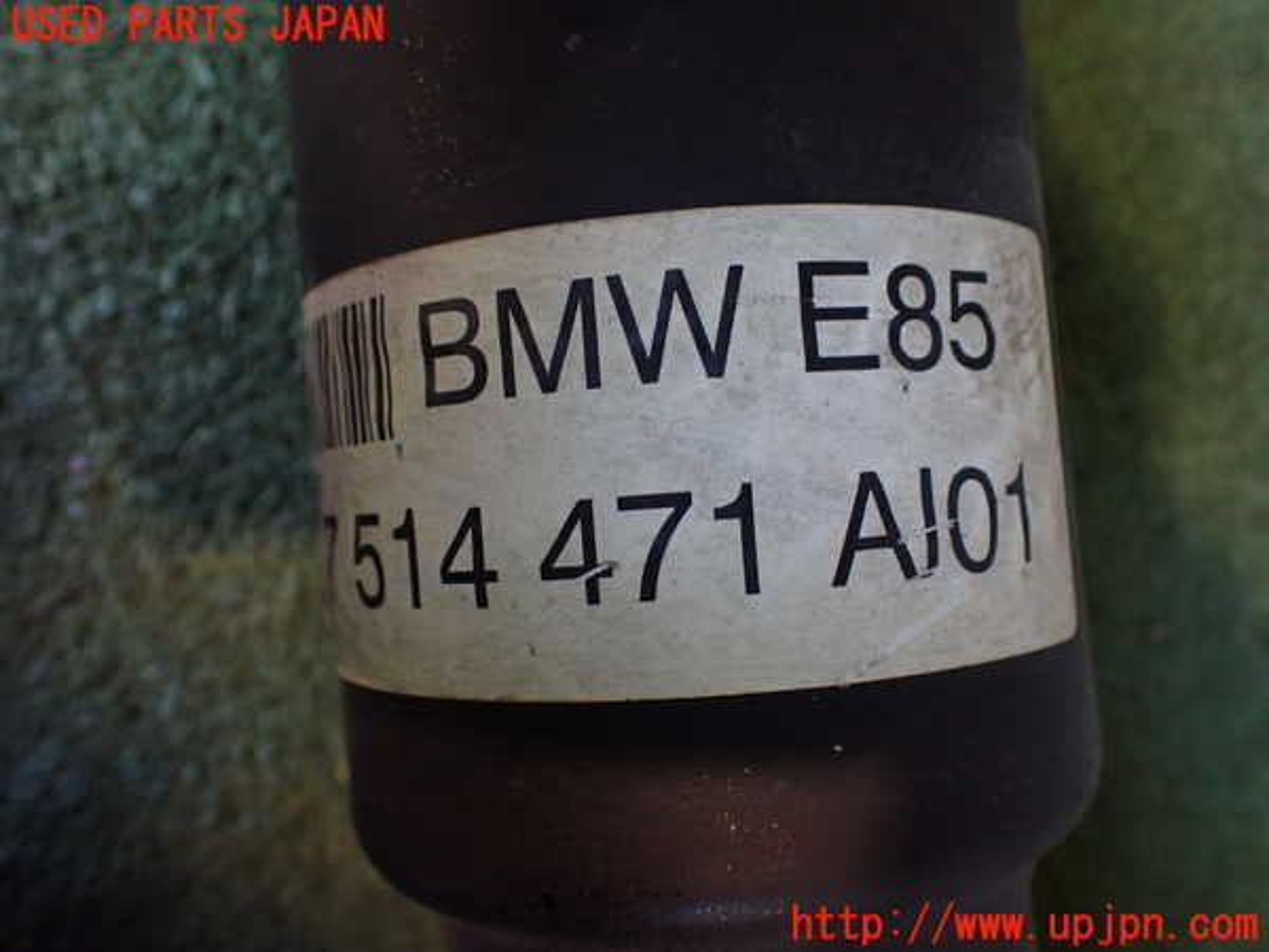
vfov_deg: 46.8
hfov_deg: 60.0
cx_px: 634
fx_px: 1100
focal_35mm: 30
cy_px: 476
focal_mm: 5.4
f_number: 2.3
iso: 640
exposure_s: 1/125
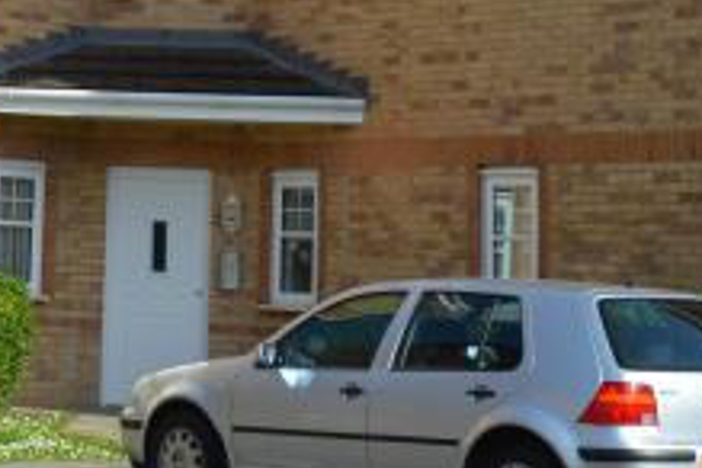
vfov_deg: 10.5
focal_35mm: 126
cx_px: -99
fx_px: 2457
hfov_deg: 15.7
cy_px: -220
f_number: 8
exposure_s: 1/250
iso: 100
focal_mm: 18
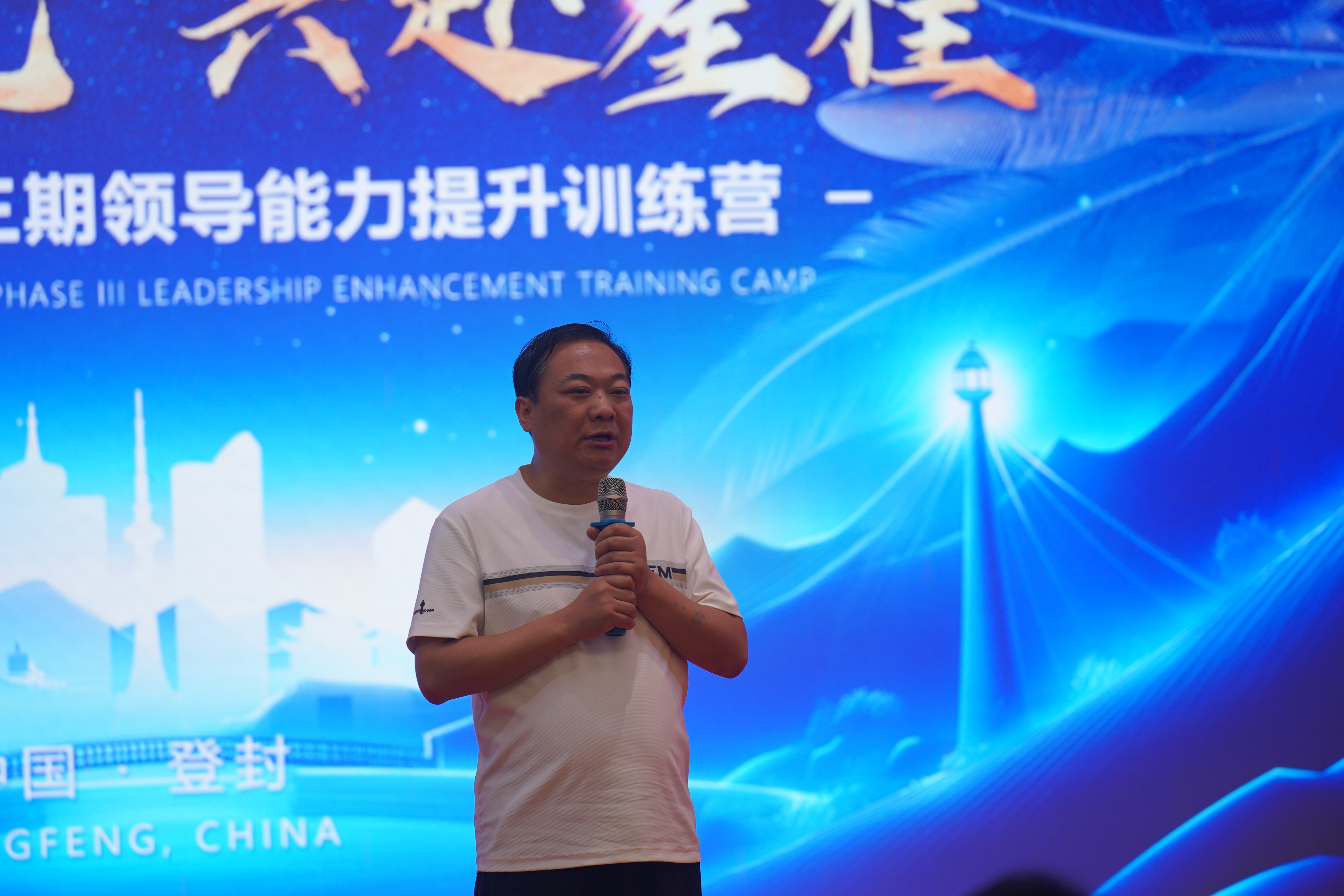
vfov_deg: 7.6
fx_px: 6719
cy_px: 448
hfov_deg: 11.4
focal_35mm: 180
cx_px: 672
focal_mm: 180
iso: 500
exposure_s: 1/200
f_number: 4
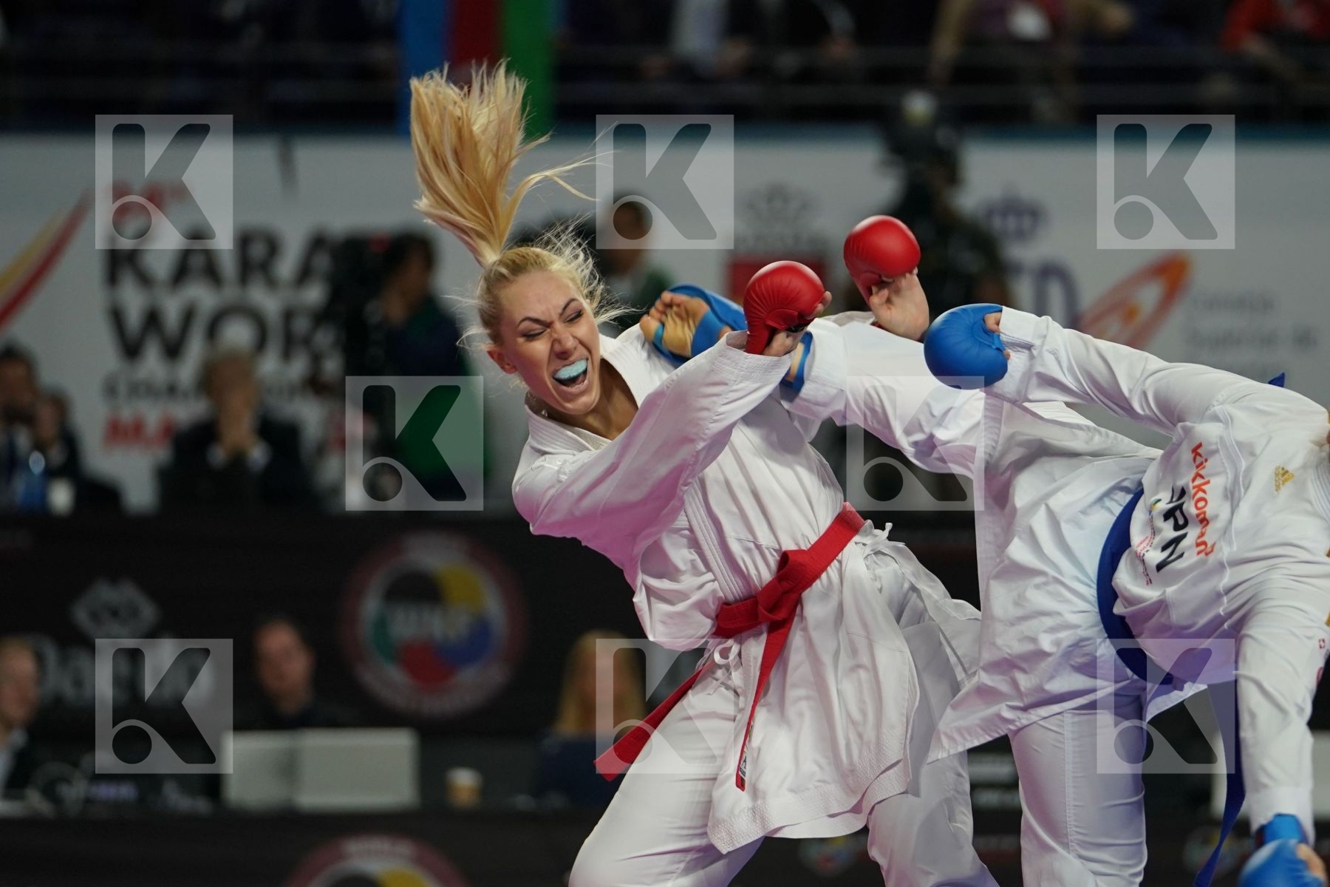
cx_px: 665
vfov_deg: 5.1
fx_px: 9900
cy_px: 444
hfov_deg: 7.7
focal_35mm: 268
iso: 1250
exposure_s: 1/1000
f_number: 2.8
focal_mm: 179
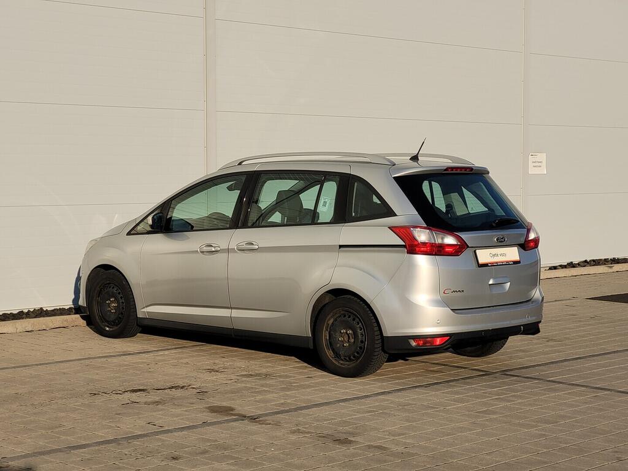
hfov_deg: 25.7
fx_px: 1379
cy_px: 236
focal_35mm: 76
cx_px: 314
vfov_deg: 19.4
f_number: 2.4
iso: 25
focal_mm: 7.12
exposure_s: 1/1350
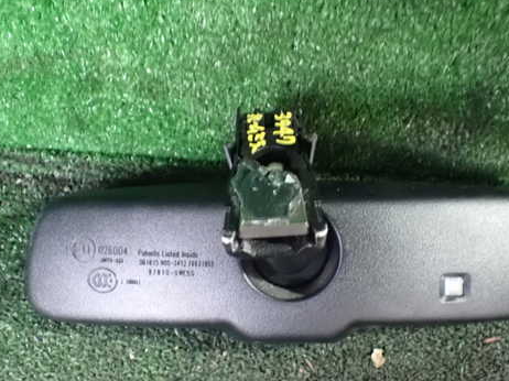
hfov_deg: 47.8
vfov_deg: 36.8
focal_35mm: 39
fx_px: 573
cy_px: 206
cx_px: 278
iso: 1600
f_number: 2.3
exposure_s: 1/15
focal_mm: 5.4
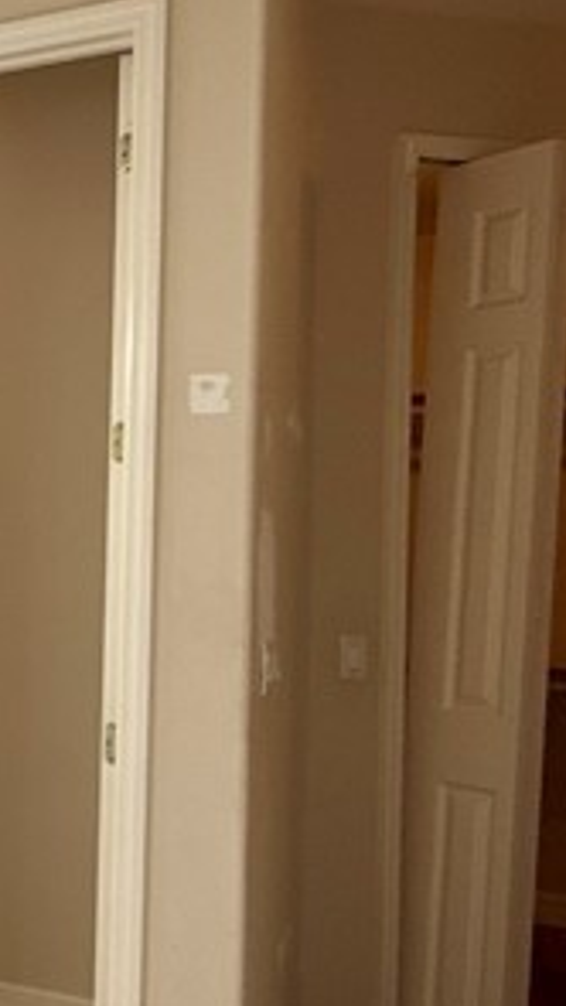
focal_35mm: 53
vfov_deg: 39.1
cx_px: -604
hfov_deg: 16.5
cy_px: 535
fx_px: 1414
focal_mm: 2.22
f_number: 2.2
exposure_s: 1/120
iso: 64
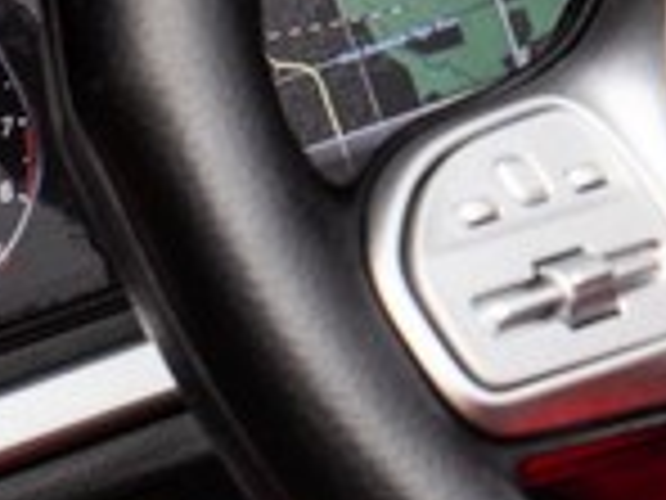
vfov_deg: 4.4
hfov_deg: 5.9
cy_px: 829
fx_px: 6426
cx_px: -180
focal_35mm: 334
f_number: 16
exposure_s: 1/160
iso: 100
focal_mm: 92
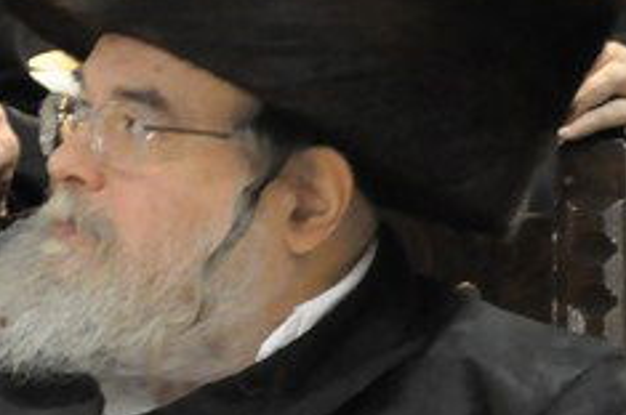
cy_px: -48
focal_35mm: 1054
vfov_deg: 1.3
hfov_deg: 2.0
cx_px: -334
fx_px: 18305
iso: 2500
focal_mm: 165
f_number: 5.6
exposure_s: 1/40
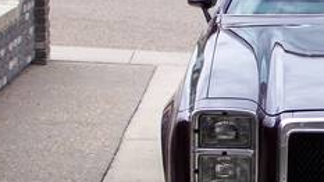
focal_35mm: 180
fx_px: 1546
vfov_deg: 6.7
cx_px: 403
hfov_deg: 11.7
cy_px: 108
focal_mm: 10.7
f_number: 3.2
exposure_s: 1/320
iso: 80
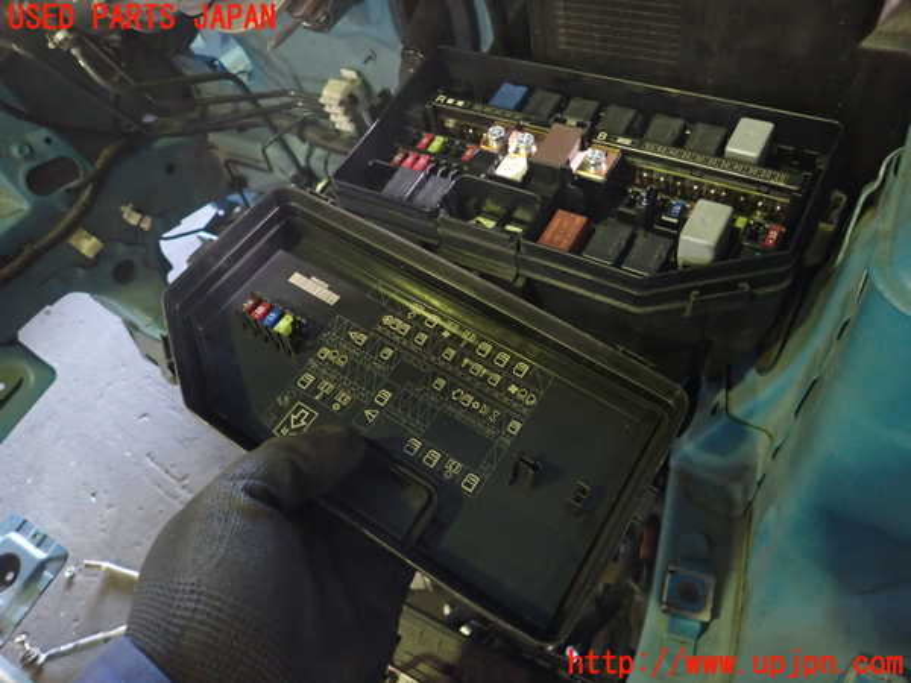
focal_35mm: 25
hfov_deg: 69.4
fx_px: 658
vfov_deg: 54.9
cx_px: 456
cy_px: 342
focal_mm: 4.5
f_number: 2
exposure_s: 1/30
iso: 800
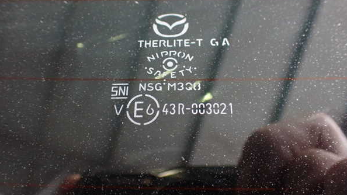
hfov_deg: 59.5
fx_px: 304
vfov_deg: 35.6
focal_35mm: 33
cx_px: 174
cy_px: 86
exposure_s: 1/100
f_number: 2.3
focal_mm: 5.4
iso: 800
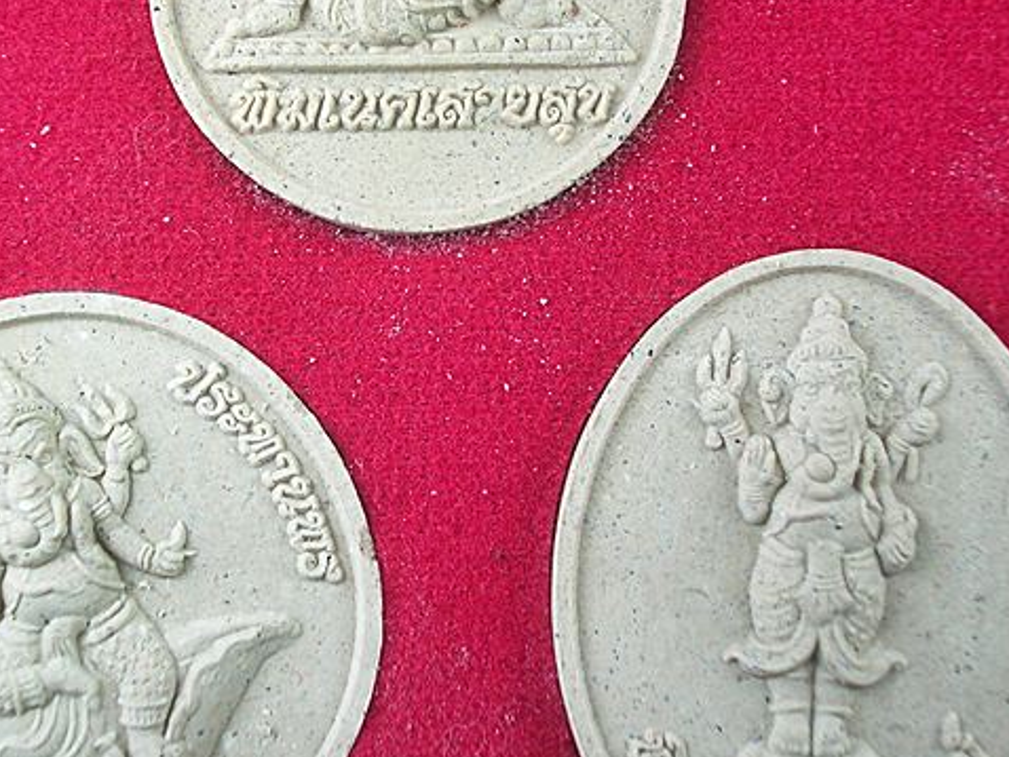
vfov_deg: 17.0
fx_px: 2537
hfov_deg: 22.5
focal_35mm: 87
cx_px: 422
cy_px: 299
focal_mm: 9.9
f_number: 3.5
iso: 50
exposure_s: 1/133
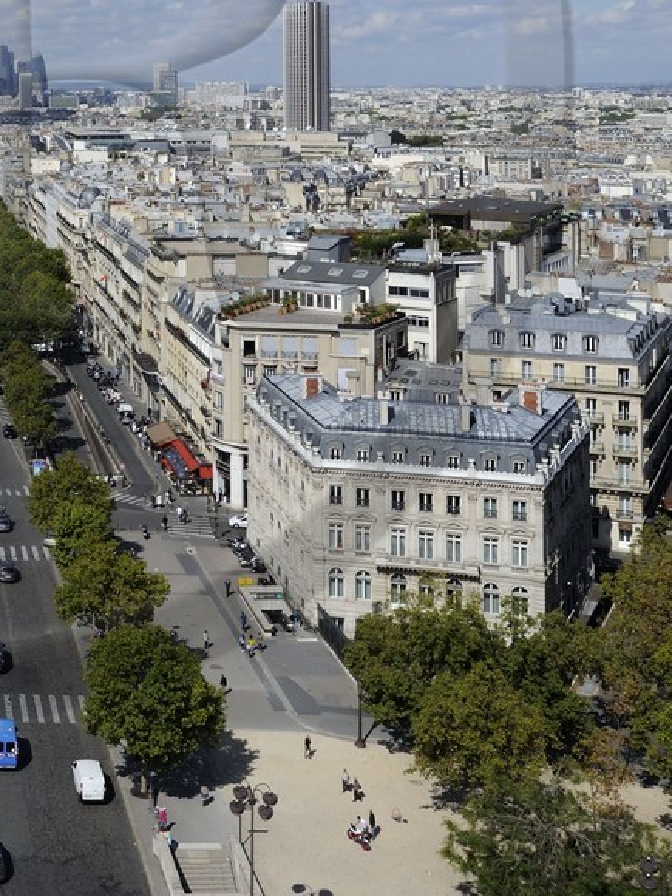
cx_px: -73
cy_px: 80
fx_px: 1372
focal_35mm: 53
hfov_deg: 25.5
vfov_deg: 34.1
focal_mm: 20
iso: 200
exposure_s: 1/250
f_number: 16
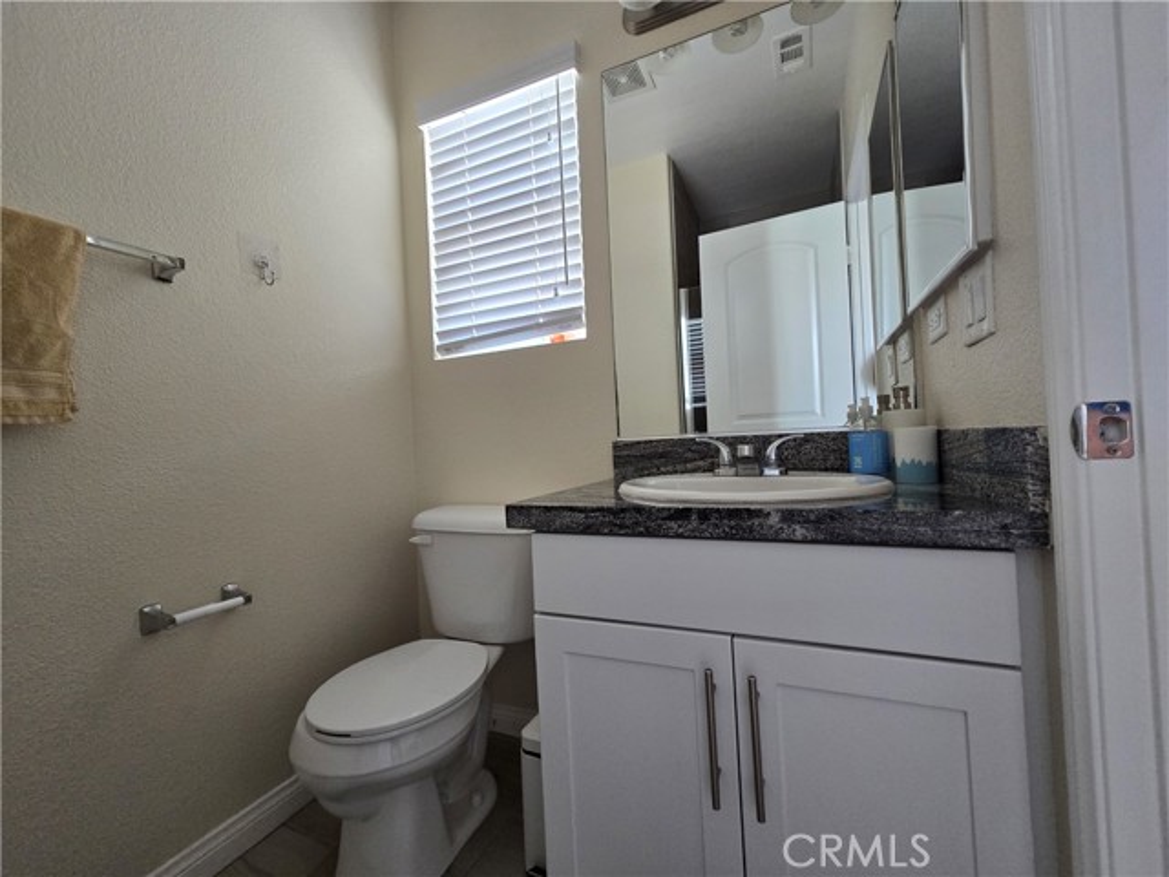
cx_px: 584
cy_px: 438
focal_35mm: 13
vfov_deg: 89.9
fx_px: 439
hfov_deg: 106.2
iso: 250
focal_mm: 2.2
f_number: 2.2
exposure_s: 1/60
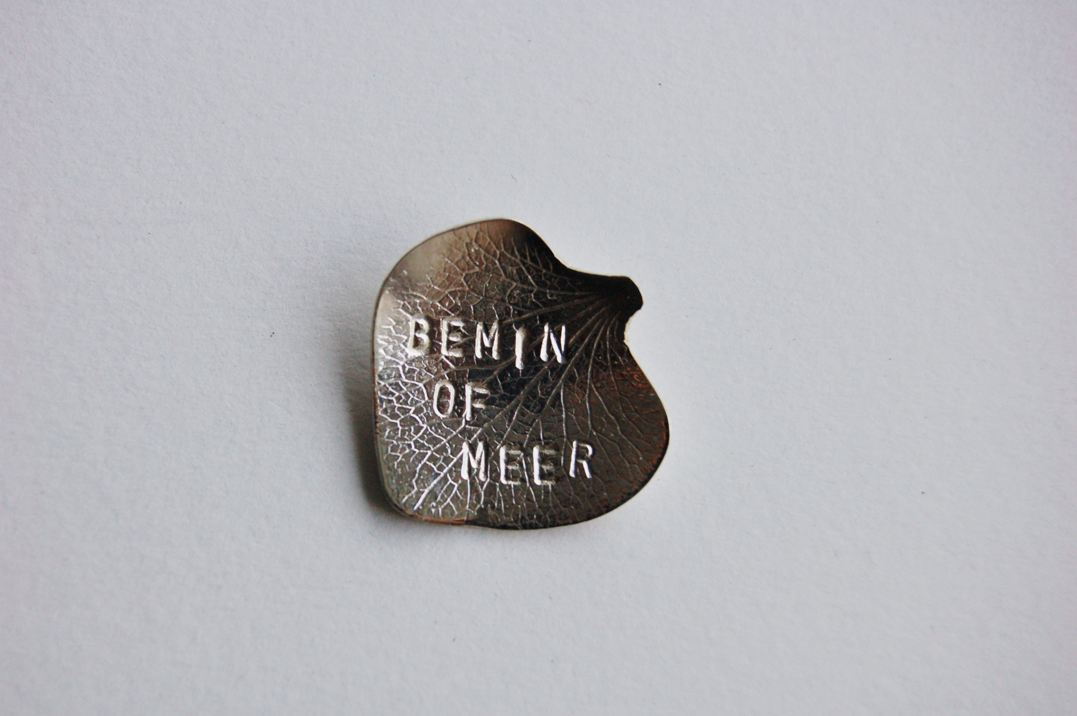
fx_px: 2466
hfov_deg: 24.6
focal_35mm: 82
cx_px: 538
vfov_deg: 16.5
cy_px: 358
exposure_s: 1/320
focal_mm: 55
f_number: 7.1
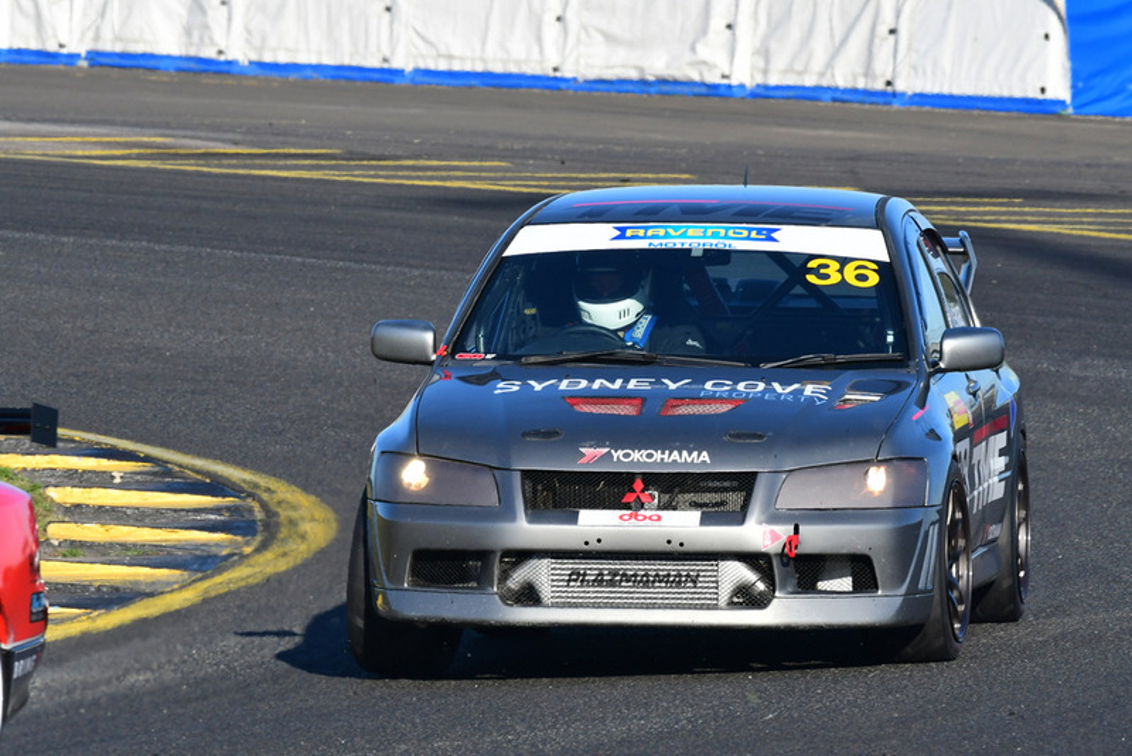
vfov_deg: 3.1
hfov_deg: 4.6
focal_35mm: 450
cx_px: 566
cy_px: 378
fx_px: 14154
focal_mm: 300
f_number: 11
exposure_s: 1/800
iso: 800
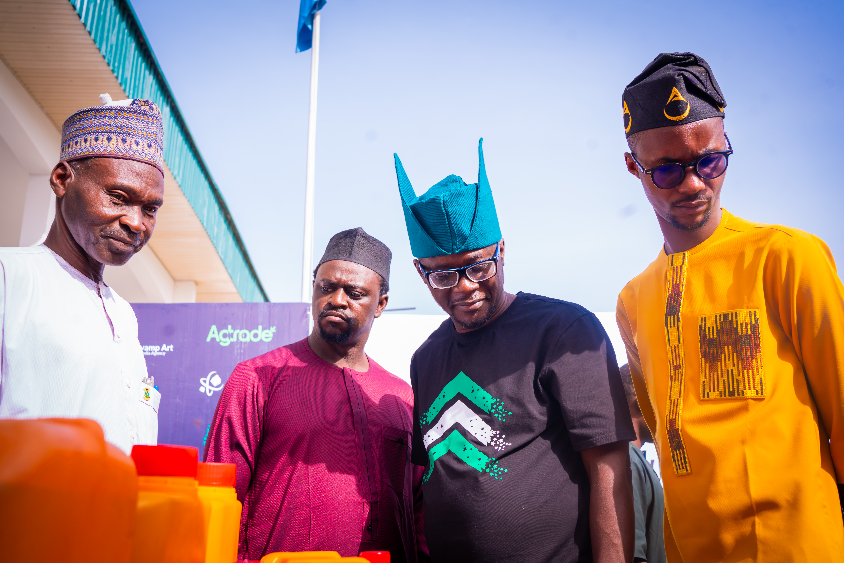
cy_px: 282
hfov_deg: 54.4
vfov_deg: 37.9
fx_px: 821
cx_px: 422
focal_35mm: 35
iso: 200
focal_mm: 35
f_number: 6.3
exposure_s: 1/250
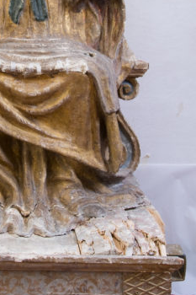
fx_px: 490
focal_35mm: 60
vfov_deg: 32.4
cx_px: 22
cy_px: 55
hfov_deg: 22.1
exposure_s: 1/100
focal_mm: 30
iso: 200
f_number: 11
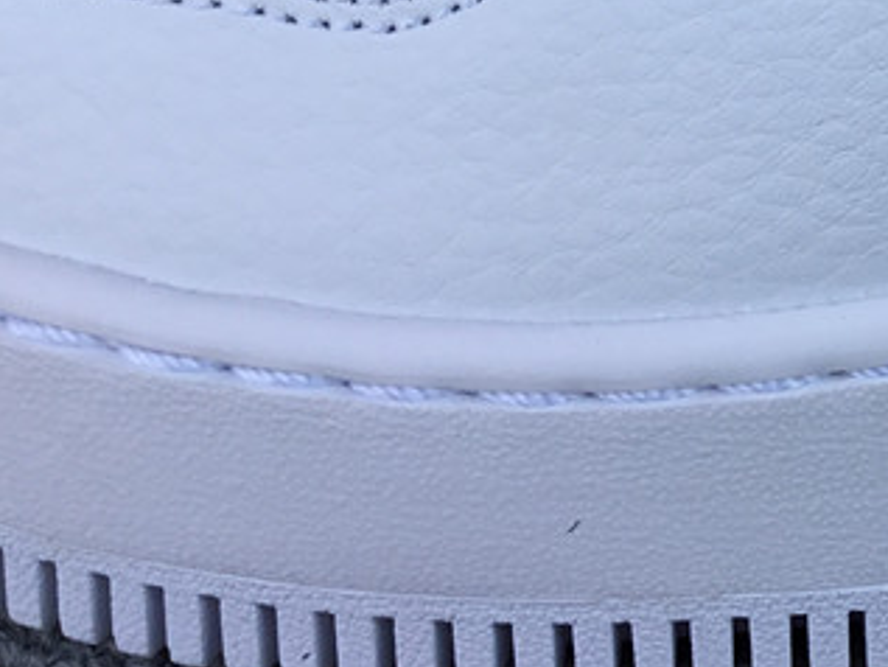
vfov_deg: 16.3
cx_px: 1165
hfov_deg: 20.3
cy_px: -77
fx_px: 2258
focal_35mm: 88
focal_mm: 3.3
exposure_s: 1/392
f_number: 2.4
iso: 25
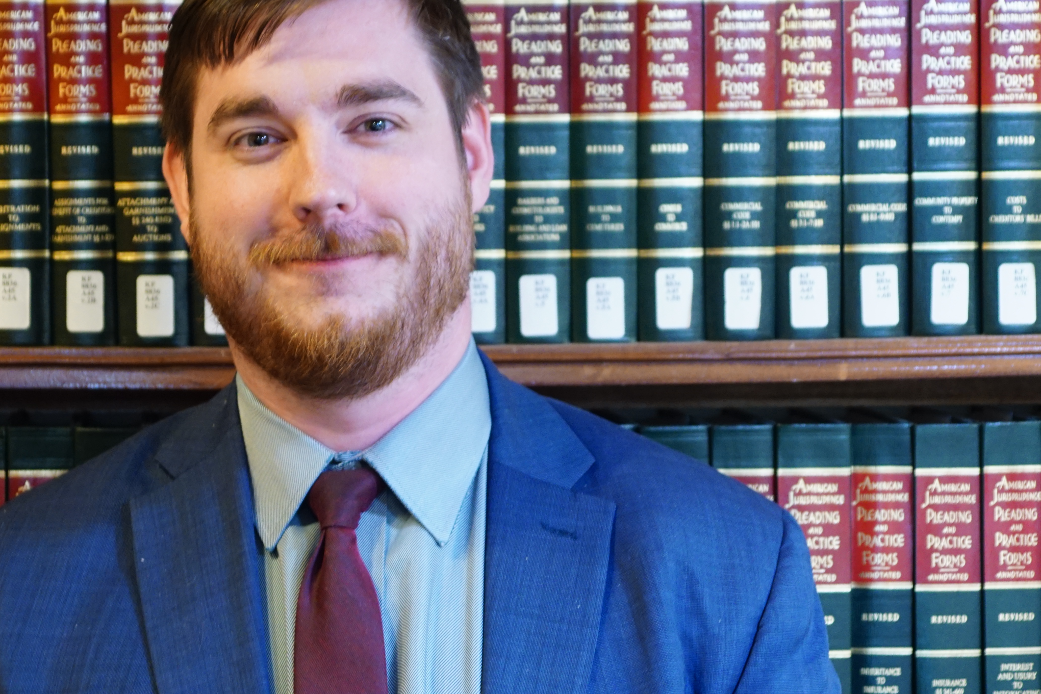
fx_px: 3403
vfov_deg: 11.6
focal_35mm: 118
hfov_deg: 17.4
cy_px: 348
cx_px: 362
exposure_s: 1/6
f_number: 4.5
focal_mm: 55
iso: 640
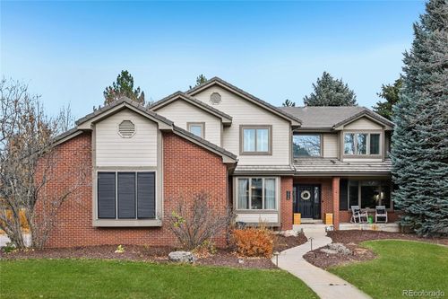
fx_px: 323
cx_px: 224
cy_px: 150
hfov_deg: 69.4
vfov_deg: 49.5
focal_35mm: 26
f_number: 8
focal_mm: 26
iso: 64
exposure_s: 1/50
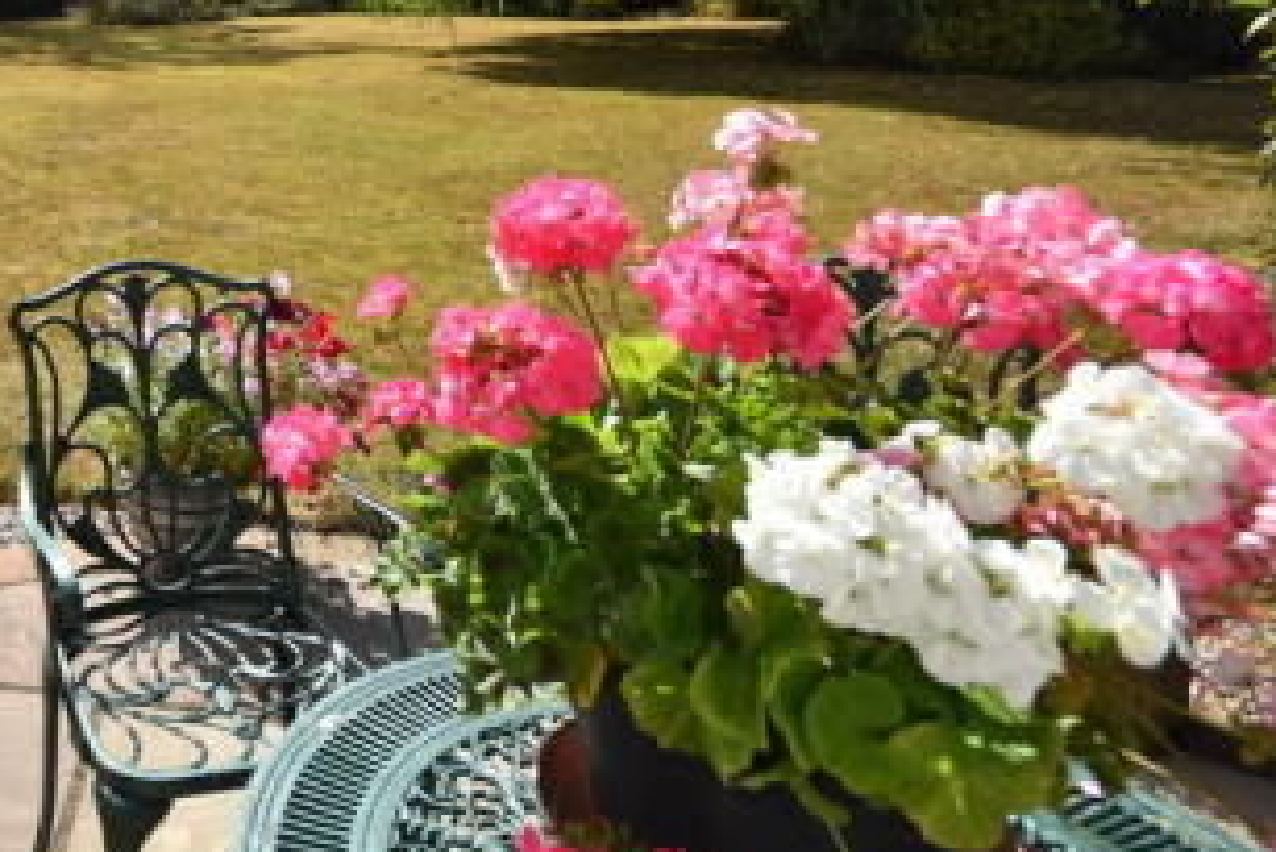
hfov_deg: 48.1
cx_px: -10
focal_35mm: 32
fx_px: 1135
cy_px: -6
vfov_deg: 36.8
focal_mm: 10
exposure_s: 1/250
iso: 100
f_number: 8
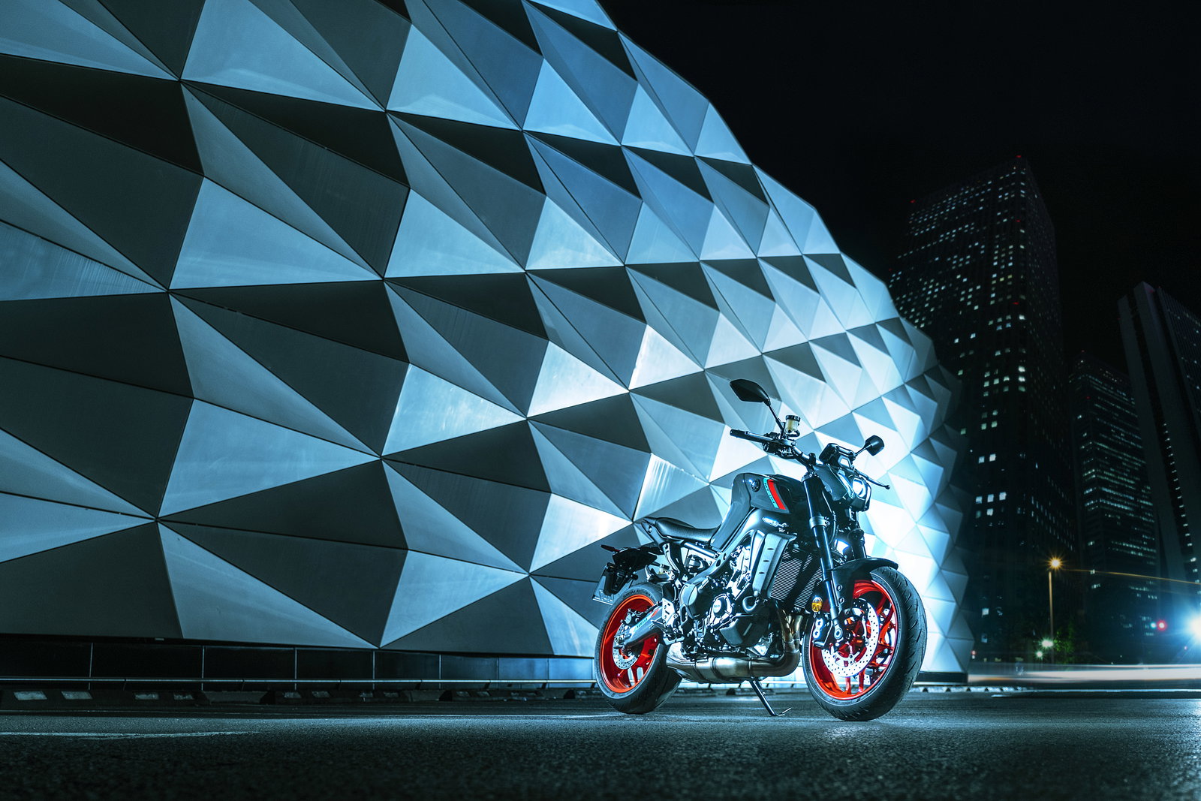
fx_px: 1234
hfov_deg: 51.9
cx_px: 600
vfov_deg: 35.9
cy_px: 400
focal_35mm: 37
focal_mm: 24.9
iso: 160
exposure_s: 1/60
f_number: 2.8
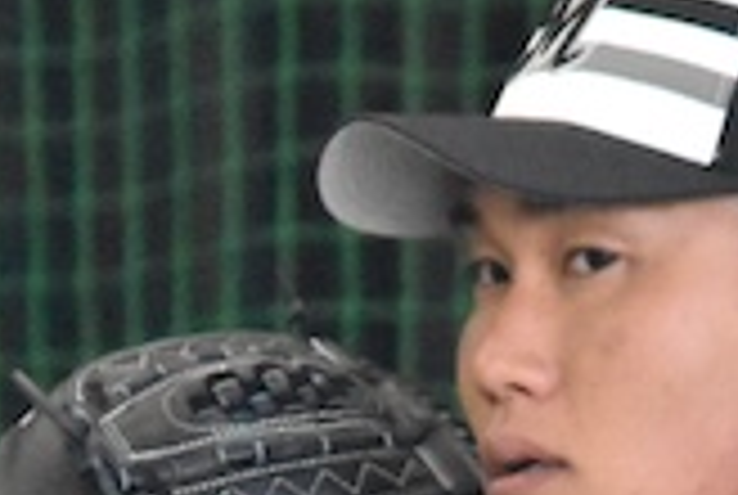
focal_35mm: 1682
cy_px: 1415
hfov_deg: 1.2
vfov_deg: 0.8
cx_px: 360
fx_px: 34543
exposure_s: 1/2000
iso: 10000
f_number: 5.6
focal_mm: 180
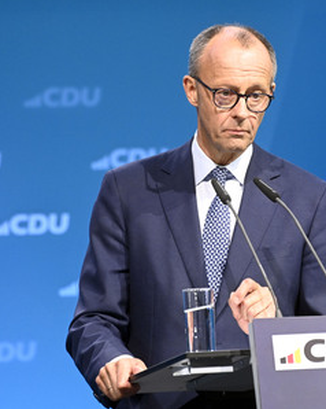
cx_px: 242
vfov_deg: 3.4
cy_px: 204
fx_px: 6857
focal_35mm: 568
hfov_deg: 2.7
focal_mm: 400
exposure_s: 1/500
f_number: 5.6
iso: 8000
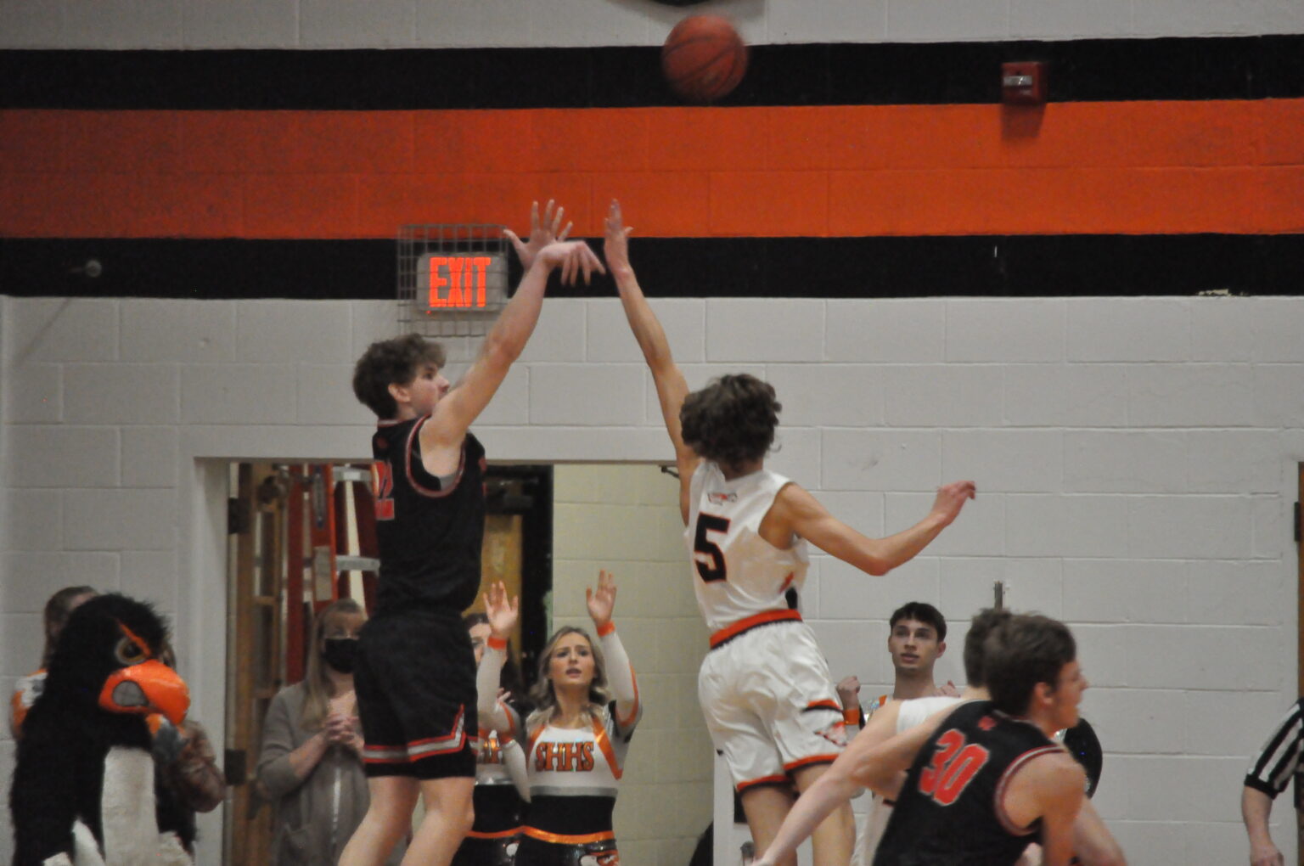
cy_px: 433
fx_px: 10853
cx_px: 652
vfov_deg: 4.6
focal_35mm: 300
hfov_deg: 6.9
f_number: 5.6
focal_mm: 200
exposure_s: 1/200
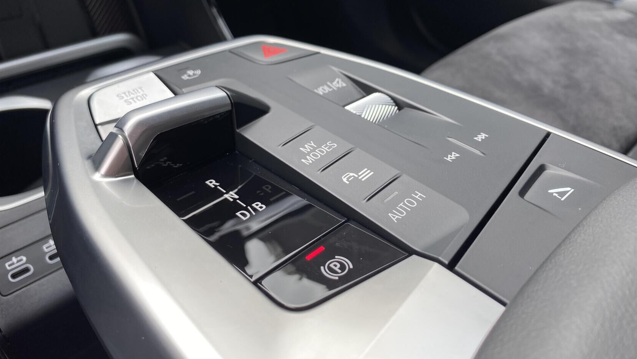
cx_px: 312
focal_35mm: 29
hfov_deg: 66.1
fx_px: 490
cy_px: 136
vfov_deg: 39.9
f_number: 1.8
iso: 32
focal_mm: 4.25
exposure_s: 1/212
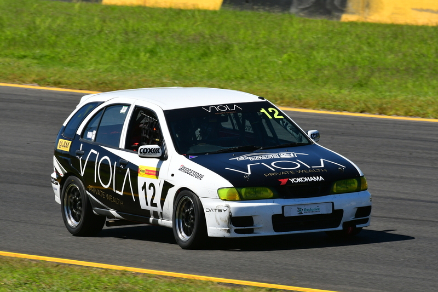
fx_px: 8210
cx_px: 219
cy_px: 146
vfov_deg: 2.0
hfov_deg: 3.1
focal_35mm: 675
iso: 500
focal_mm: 450
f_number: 13
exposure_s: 1/640
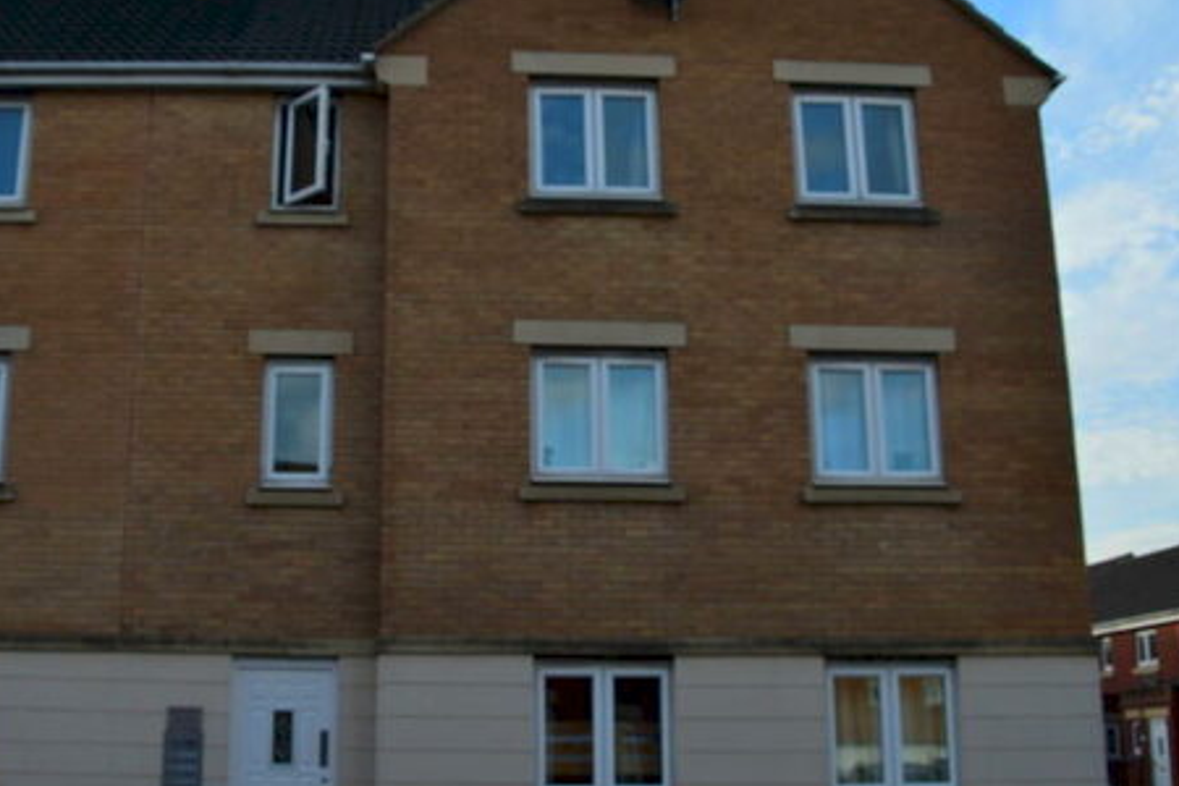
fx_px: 1375
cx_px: 432
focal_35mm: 42
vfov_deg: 31.9
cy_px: 401
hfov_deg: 45.9
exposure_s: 1/250
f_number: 10
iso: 400
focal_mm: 18
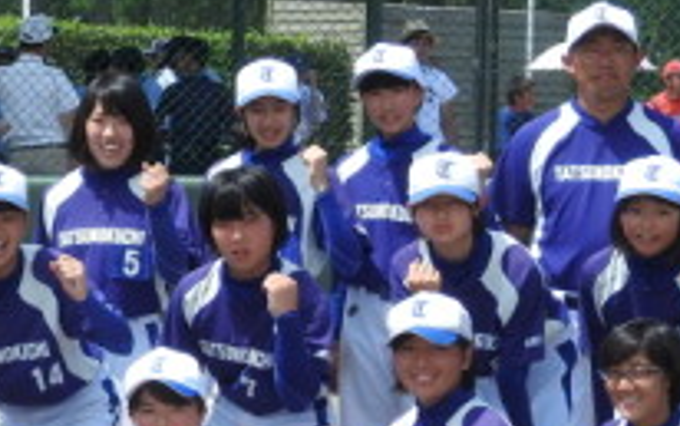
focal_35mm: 139
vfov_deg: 9.4
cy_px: 347
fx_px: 2577
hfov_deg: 14.5
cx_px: -139
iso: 100
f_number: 4
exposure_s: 1/800
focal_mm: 8.1
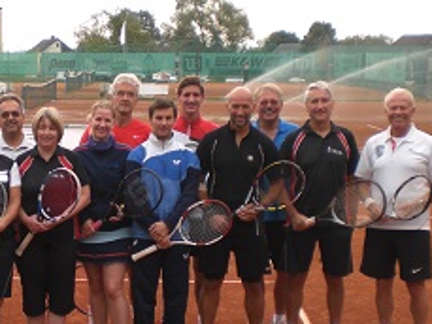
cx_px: 60
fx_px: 1036
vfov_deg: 17.8
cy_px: 202
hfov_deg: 23.1
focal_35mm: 83
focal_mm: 6.3
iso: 50
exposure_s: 1/125
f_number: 3.1
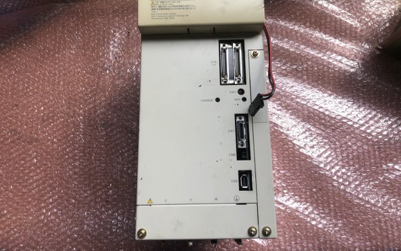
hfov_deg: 62.9
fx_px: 328
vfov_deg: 41.6
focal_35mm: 30
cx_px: 200
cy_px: 101
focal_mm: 3.99
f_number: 1.8
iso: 25
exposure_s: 1/120
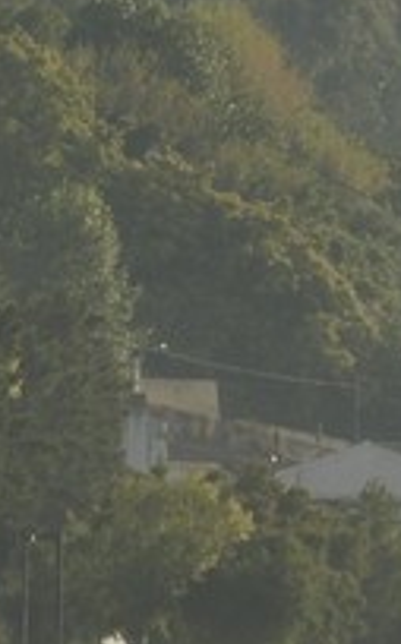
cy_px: -369
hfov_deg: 1.0
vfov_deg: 1.6
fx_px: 22445
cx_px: -1553
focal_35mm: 1280
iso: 100
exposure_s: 1/400
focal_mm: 160
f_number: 8
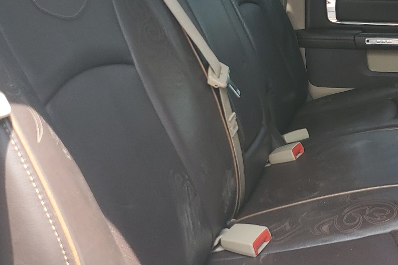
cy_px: 110
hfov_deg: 32.7
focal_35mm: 58
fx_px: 641
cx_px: 362
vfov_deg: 23.3
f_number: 1.5
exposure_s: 1/345
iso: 50
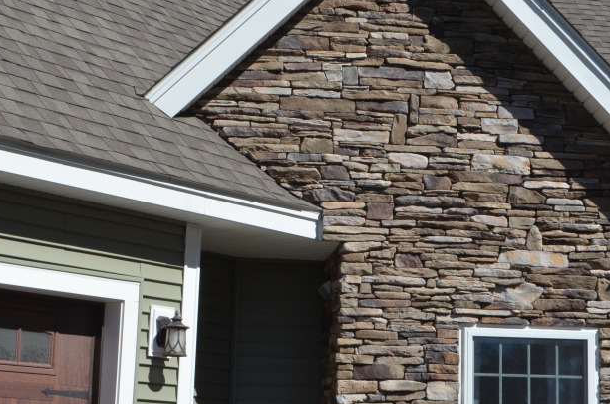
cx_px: 388
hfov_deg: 23.1
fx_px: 1485
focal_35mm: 88
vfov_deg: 15.4
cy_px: 113
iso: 800
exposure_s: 1/800
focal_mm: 35
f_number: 14
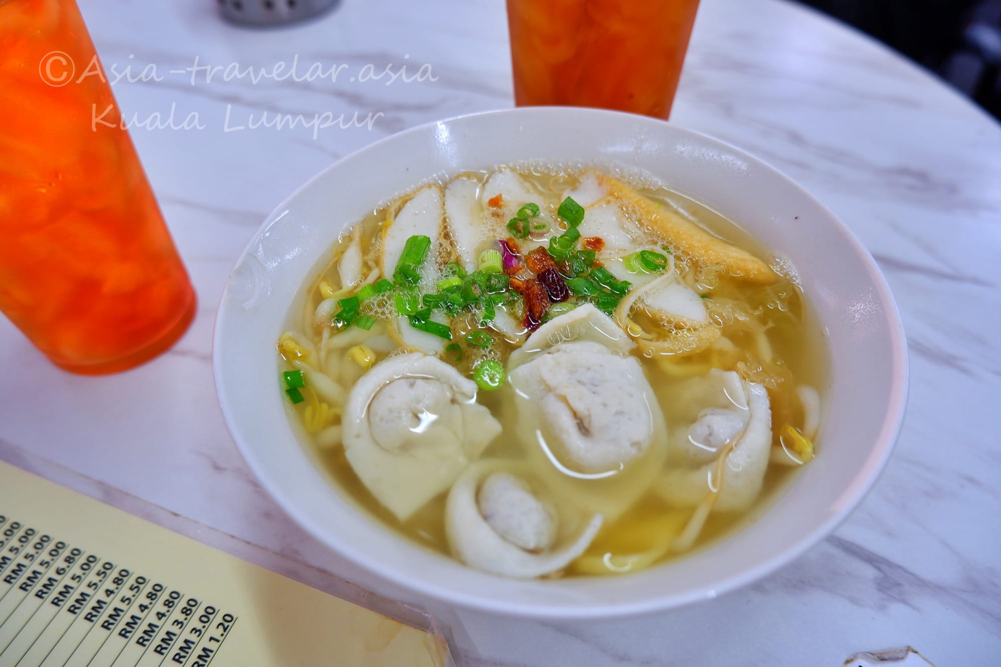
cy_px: 334
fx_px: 639
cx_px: 500
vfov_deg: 55.1
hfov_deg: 76.1
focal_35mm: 23
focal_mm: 15
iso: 200
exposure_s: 1/70
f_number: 3.5
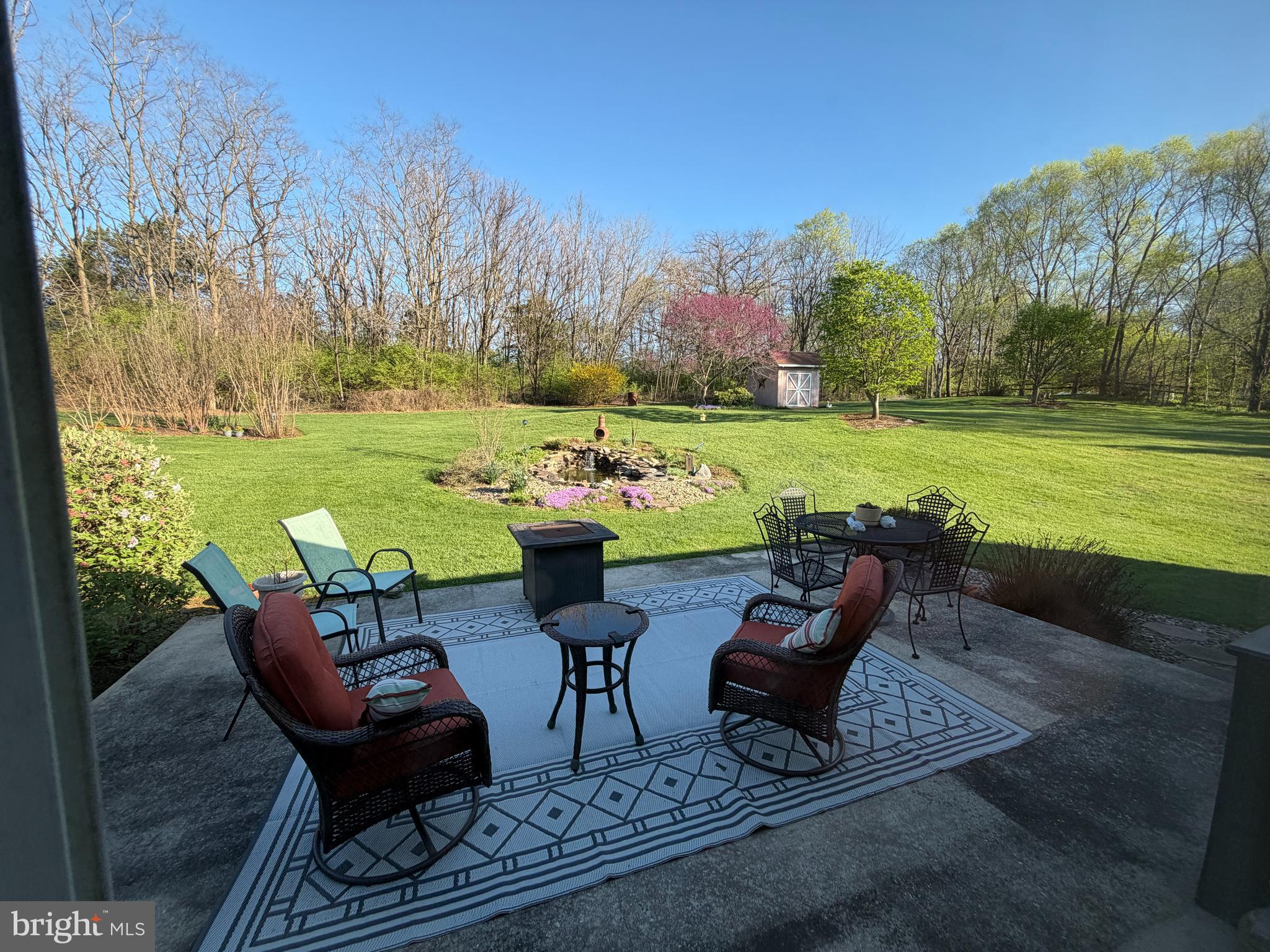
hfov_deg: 102.1
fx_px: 514
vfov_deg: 85.7
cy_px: 476
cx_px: 635
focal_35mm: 14
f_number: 2.2
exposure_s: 1/502
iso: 64
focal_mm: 2.22
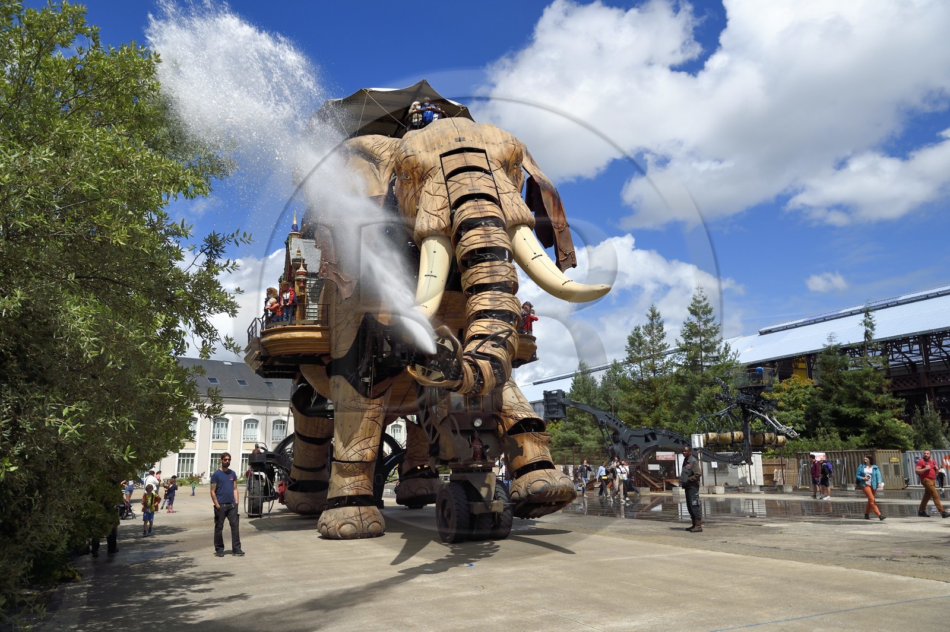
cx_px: 475
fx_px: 791
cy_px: 316
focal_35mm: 30
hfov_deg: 62.0
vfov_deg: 43.6
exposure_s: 1/1000
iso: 200
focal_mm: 30
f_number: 9
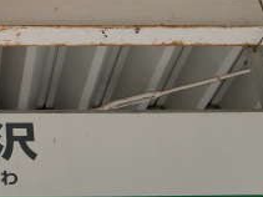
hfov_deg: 21.5
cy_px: 97
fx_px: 645
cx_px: -47
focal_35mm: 85
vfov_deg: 17.3
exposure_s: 1/250
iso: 64
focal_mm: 4.9
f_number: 2.6
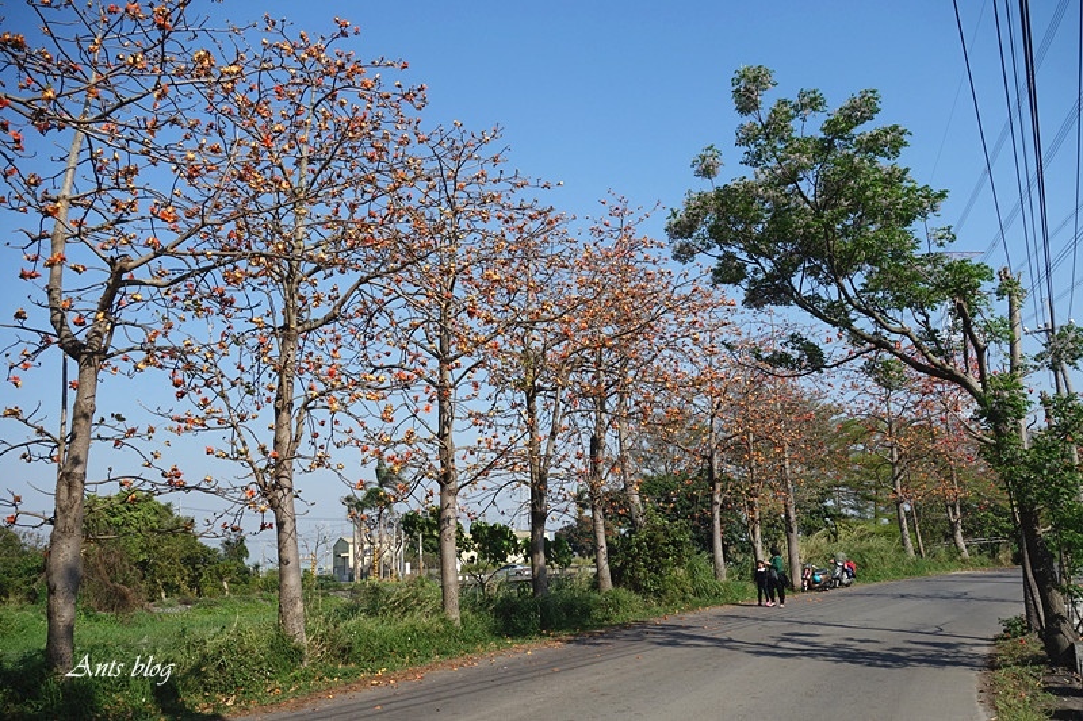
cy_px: 360
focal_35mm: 32
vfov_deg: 41.1
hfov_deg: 58.7
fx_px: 962
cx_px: 542
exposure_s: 1/500
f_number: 5.6
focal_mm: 11.75
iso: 125
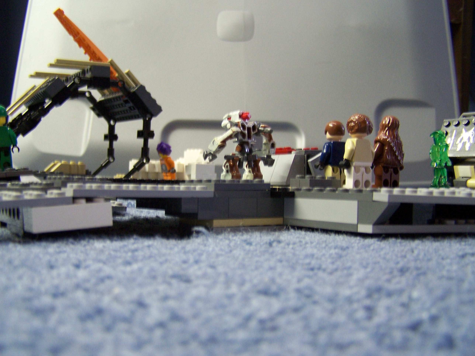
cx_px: 238
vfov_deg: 37.7
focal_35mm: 38
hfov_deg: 49.0
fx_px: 521
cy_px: 178
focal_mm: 6.3
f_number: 2.8
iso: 140
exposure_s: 1/8
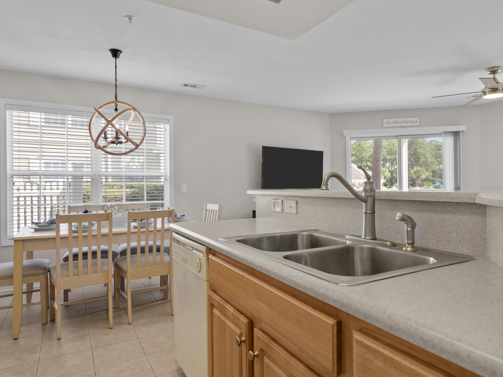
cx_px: 277
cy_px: 179
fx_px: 320
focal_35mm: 22
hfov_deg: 76.2
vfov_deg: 61.0
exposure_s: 1/25
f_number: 4
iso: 400
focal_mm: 16
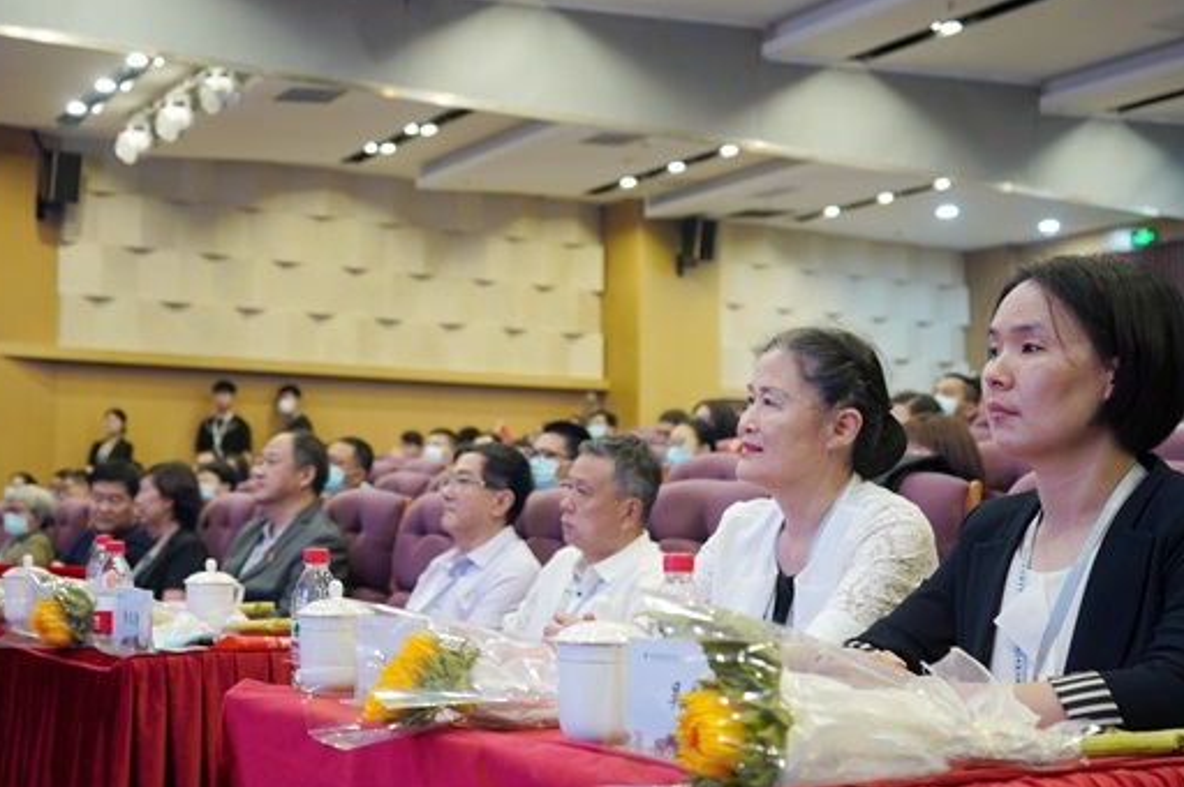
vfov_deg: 28.6
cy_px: 412
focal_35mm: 47
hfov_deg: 42.0
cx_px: 578
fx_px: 1544
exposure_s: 1/50
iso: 2000
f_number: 4.5
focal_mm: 43
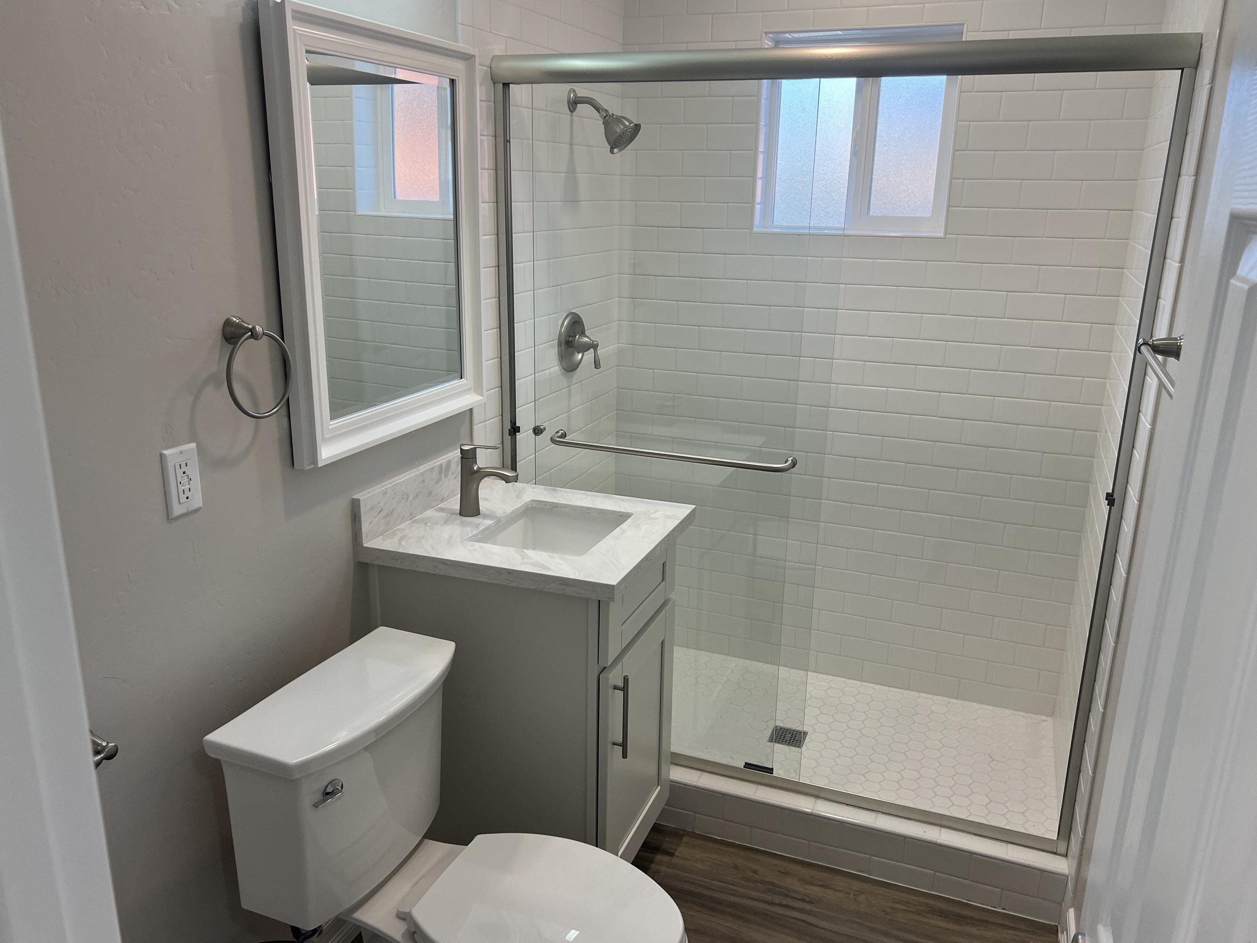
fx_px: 981
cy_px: 469
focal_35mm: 27
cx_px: 629
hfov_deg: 65.3
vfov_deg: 51.4
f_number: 1.5
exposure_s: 1/166
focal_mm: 5.7
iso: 64
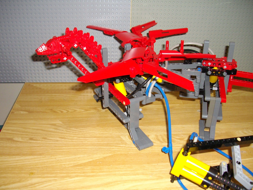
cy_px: 95
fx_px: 270
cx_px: 126
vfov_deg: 38.7
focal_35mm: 37
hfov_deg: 50.1
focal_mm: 6.2
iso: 200
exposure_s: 1/50
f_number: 2.8
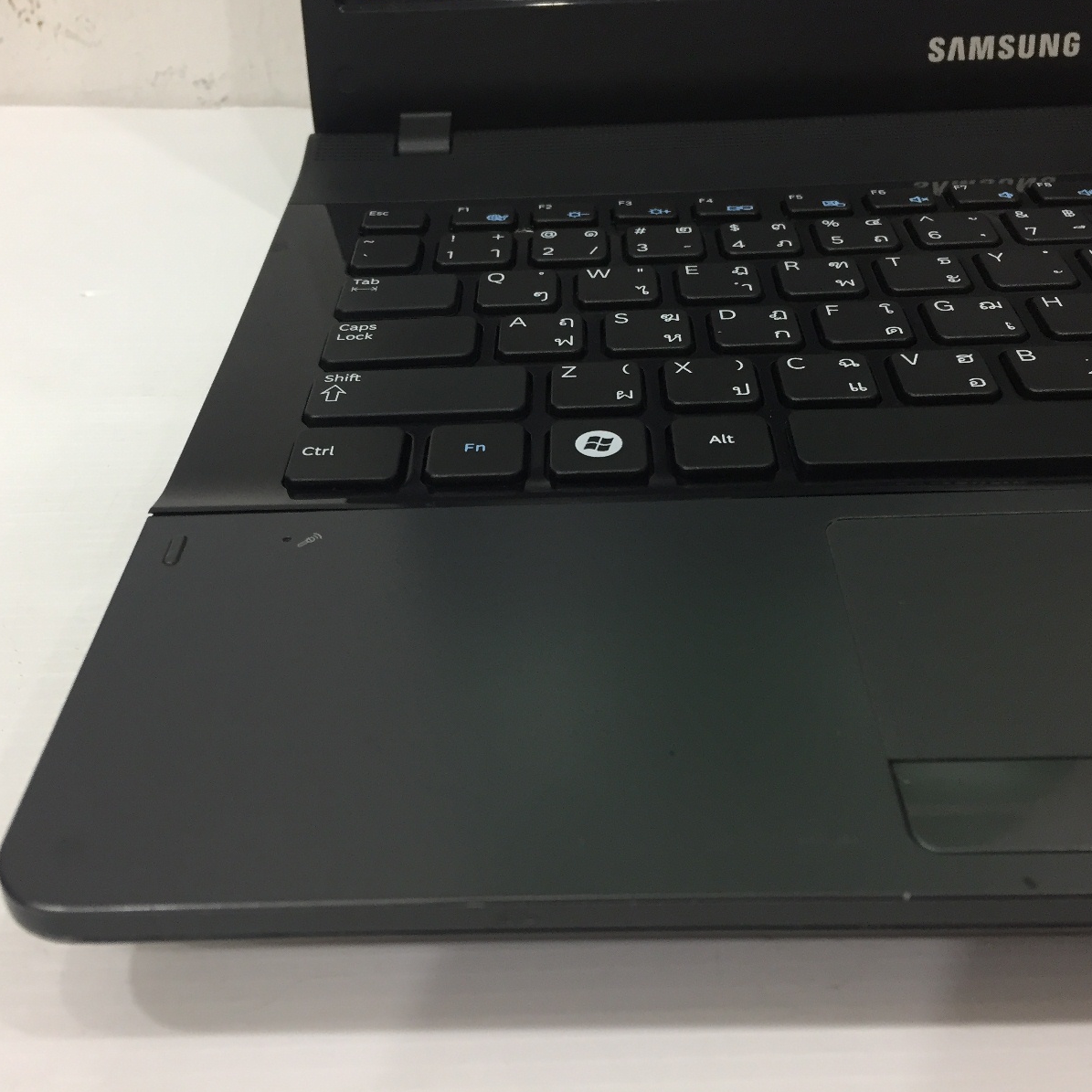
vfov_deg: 47.2
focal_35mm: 35
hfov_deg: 47.2
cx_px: 546
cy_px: 535
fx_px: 1249
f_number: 2.2
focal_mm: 4.15
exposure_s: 1/33
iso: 100
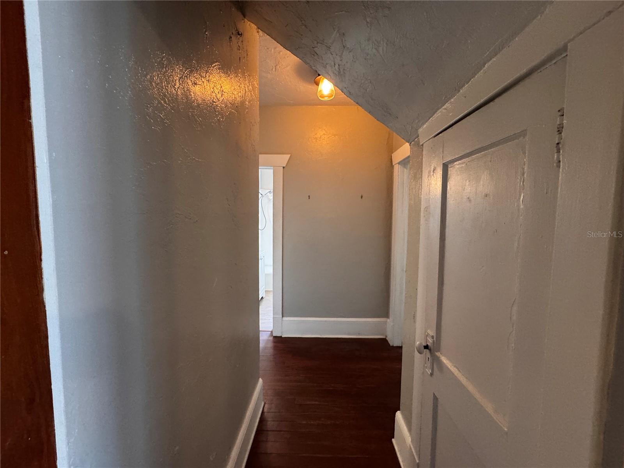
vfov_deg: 85.7
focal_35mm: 14
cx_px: 312
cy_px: 234
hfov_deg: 102.1
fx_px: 252
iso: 500
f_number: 2.2
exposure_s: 1/60
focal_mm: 2.22
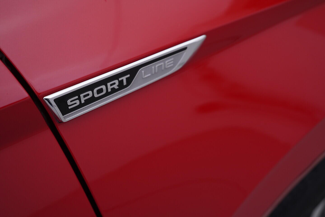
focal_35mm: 36
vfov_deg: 36.9
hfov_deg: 53.1
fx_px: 325
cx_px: 162
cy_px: 108
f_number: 4
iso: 125
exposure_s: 1/80
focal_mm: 24
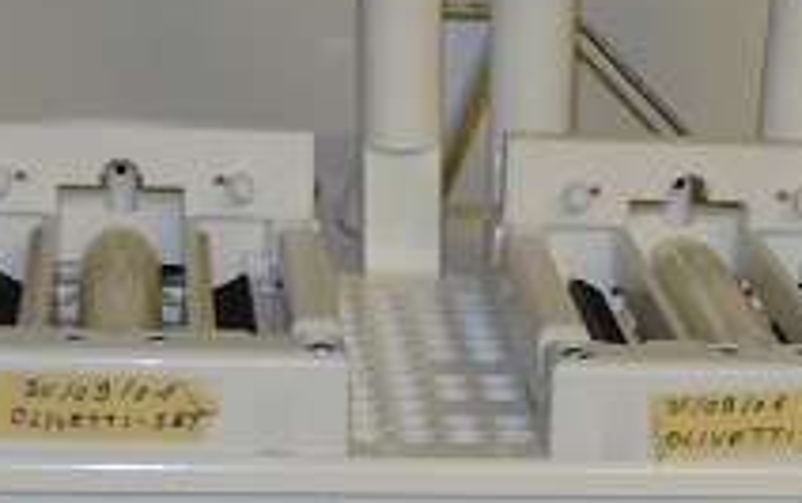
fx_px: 3195
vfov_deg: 8.9
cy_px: 565
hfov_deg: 14.1
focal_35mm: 146
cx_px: 757
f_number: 3.5
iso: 720
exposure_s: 1/60
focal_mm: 22
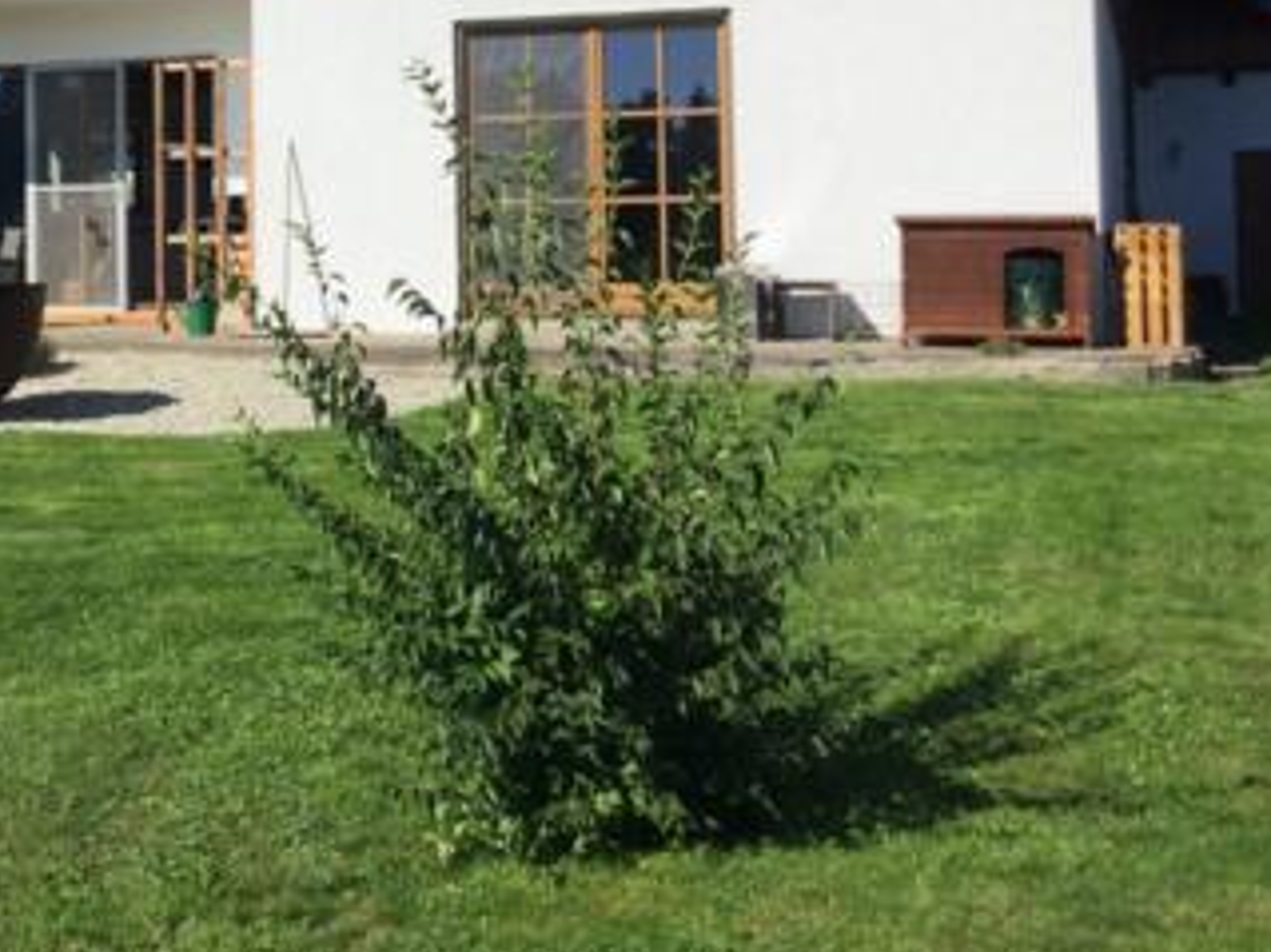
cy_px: 135
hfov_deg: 33.3
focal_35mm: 57
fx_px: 2092
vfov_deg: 25.0
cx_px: 357
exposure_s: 1/1773
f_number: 2.4
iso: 25
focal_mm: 3.3
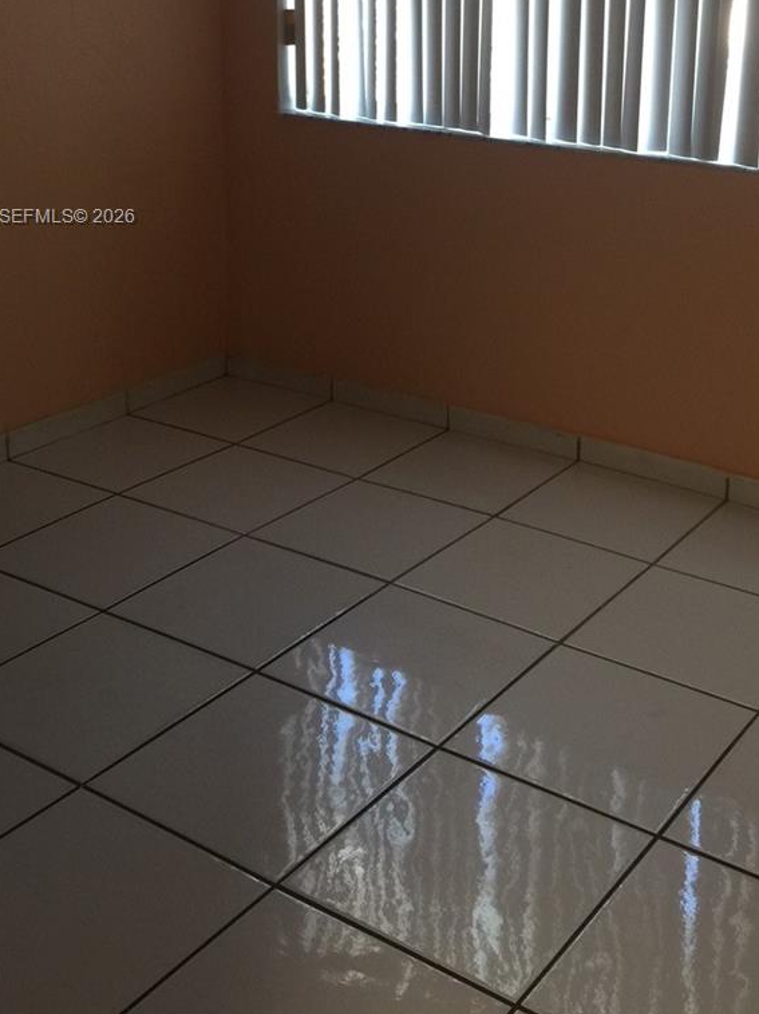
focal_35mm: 46
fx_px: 1346
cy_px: 218
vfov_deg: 39.8
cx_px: 490
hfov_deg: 31.3
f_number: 2.2
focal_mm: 4.15
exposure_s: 1/15
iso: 40
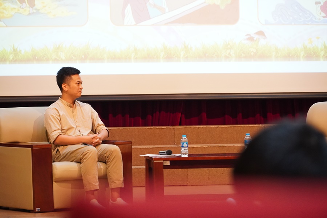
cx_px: 164
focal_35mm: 164
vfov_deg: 8.4
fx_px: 1485
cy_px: 109
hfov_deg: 12.6
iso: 2500
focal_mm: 109
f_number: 5.6
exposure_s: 1/40
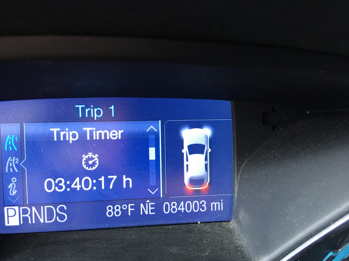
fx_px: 292
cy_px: 130
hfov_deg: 61.7
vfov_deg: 48.2
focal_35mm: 29
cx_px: 174
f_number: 2.2
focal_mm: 4.15
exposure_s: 1/30
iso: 160
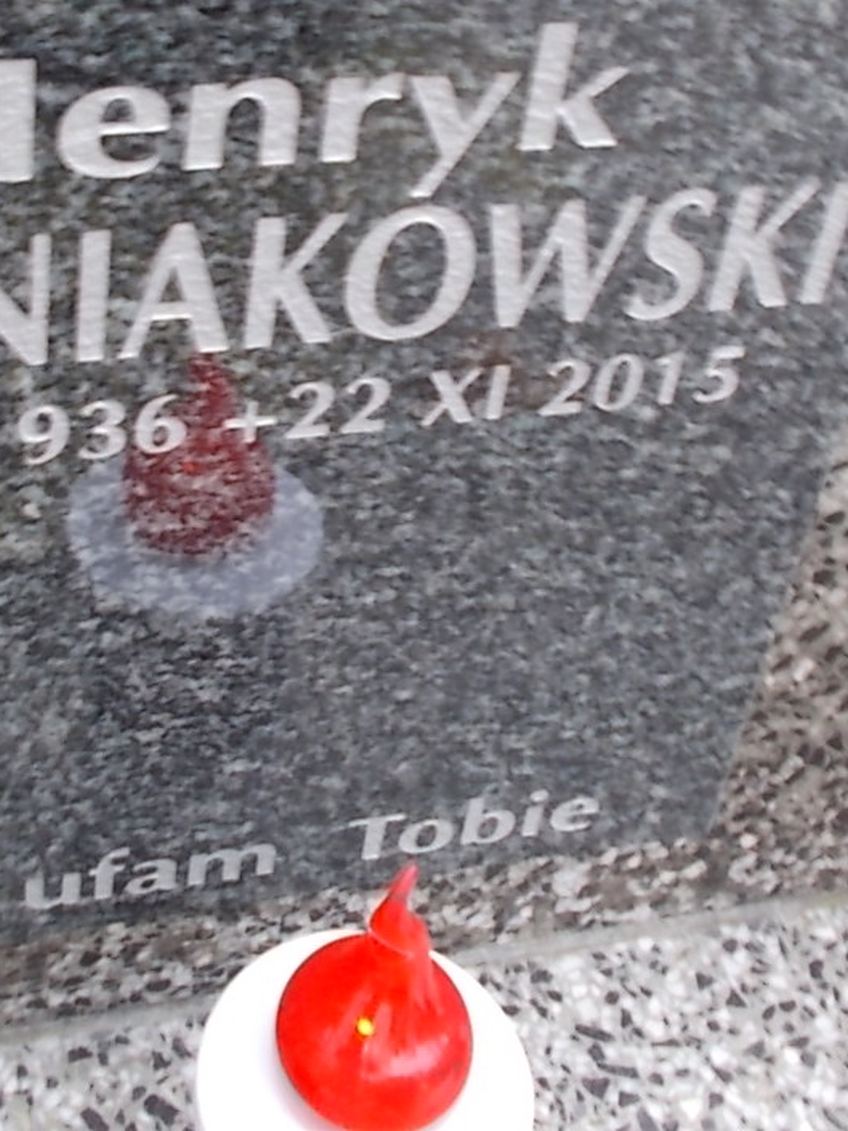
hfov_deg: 24.6
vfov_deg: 31.8
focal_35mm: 59
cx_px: 236
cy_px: 220
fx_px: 1927
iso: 80
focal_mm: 4.6
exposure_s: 1/30
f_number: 3.2
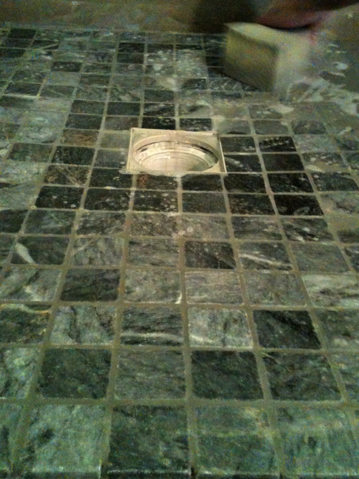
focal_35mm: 35
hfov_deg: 40.7
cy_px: 240
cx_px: 180
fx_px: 484
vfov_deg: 52.6
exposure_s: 1/15
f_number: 2.8
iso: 500
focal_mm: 3.85
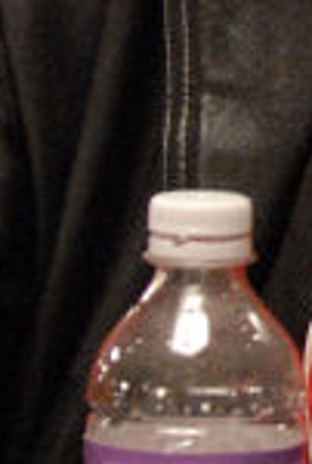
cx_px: 765
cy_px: -148
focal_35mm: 817
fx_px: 10547
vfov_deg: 2.5
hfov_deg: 1.7
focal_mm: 80
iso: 1250
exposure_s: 1/60
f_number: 2.8
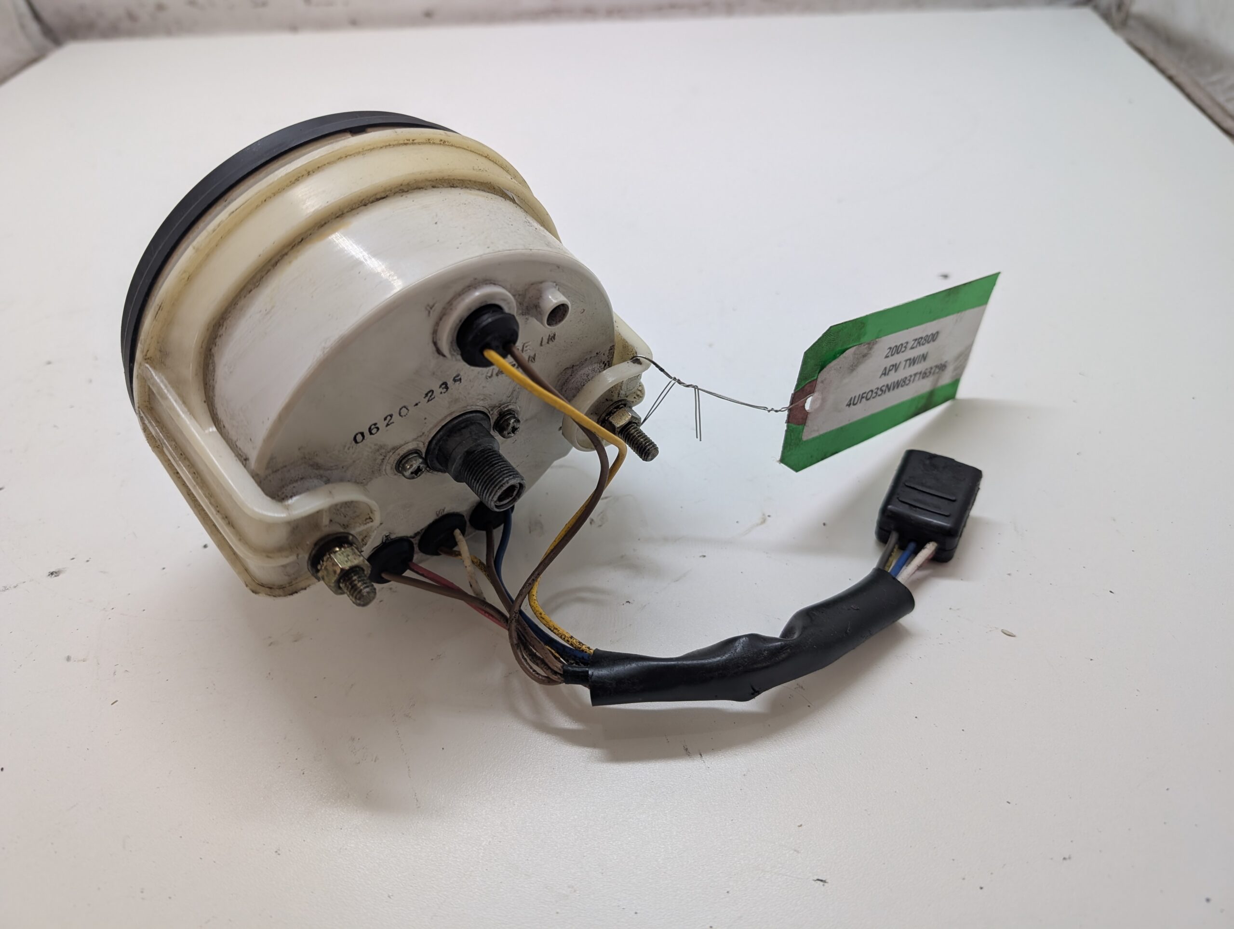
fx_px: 857
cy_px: 464
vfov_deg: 56.9
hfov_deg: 71.5
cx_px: 617
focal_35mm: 24
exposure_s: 1/57.3
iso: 70
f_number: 1.68
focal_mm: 6.9
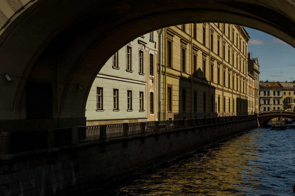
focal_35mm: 52
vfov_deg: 25.6
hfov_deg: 37.9
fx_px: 429
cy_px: 98
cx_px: 148
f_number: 8
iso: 200
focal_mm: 35
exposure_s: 1/640
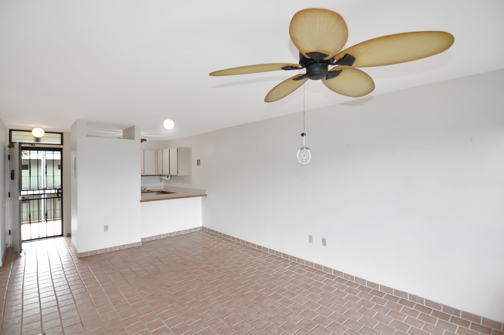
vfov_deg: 71.9
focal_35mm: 16
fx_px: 231
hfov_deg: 95.0
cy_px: 168
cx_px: 252
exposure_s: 1/60
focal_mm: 11
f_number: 4
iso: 400
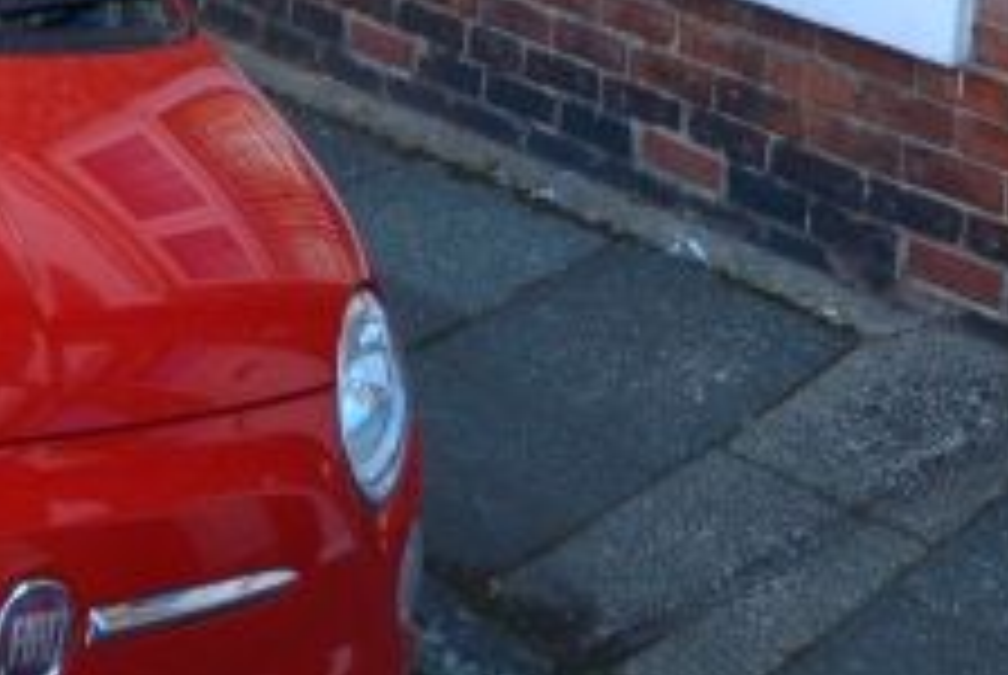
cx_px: 711
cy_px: -848
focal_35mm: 75
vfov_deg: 13.9
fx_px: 2111
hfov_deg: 26.6
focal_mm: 11
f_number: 7.1
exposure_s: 1/200
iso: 200
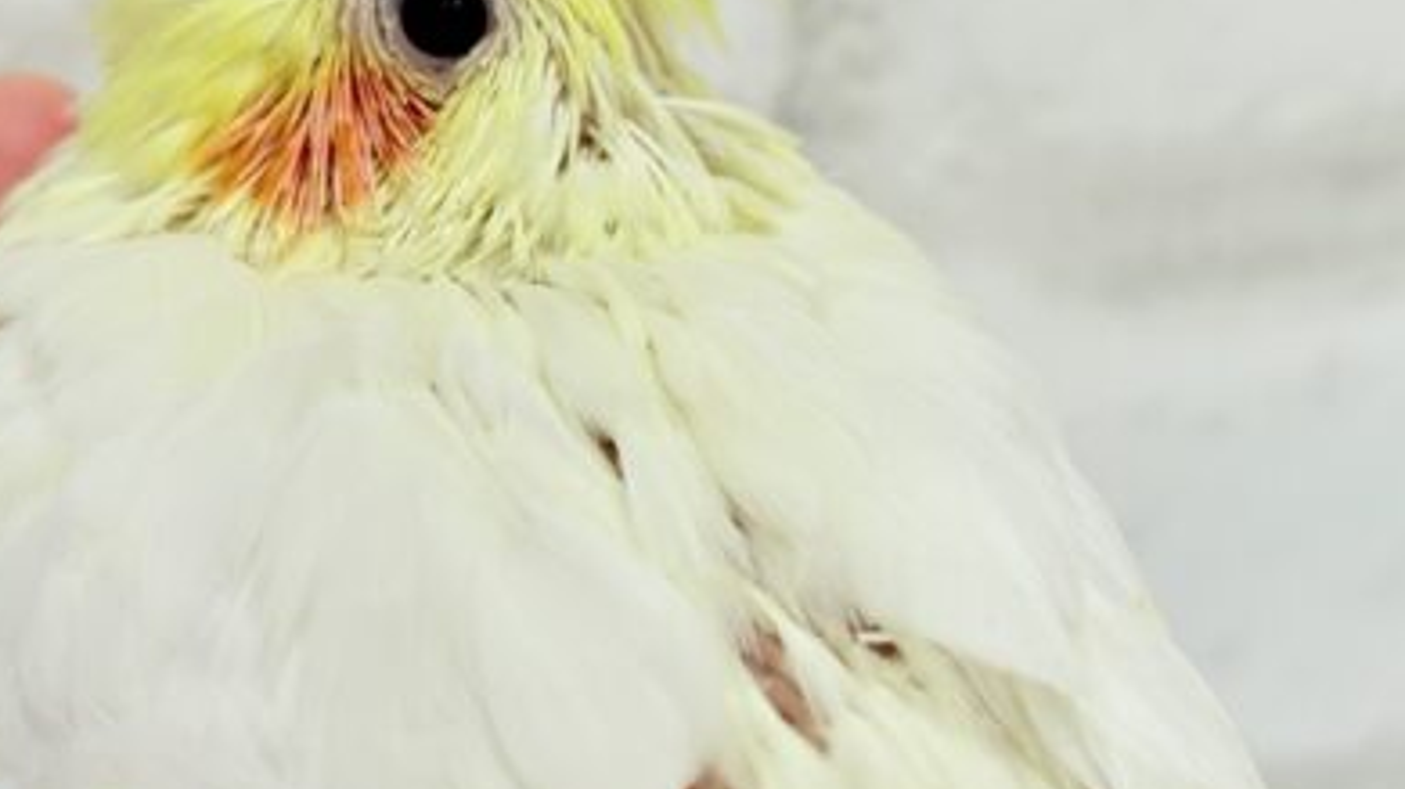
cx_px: 724
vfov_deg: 12.9
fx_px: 3463
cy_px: 90
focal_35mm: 93
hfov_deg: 22.9
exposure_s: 1/100
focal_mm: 5.96
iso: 80
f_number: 1.6
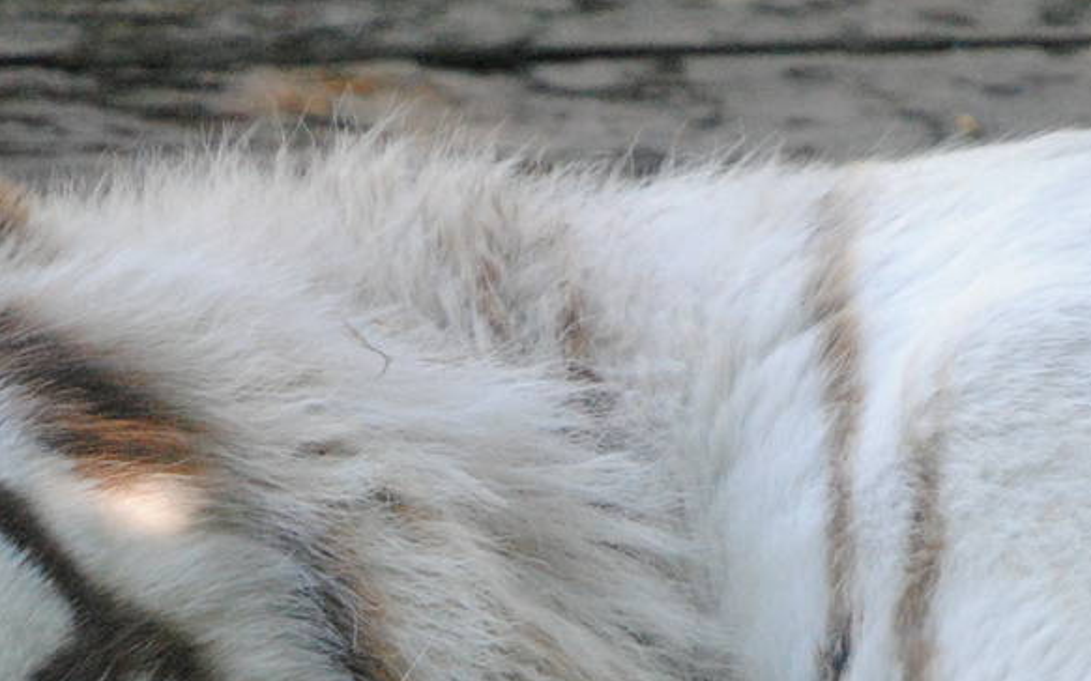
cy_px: 863
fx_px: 24969
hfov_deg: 2.5
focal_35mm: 840
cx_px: 625
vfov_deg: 1.6
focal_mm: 200
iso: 1600
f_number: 5.6
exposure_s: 1/400
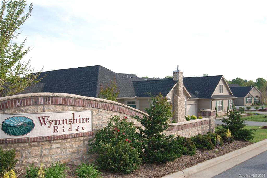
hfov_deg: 53.1
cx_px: 134
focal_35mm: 36
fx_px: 267
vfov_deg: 36.9
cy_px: 89
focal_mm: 24
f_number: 5.6
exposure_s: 1/200
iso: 100
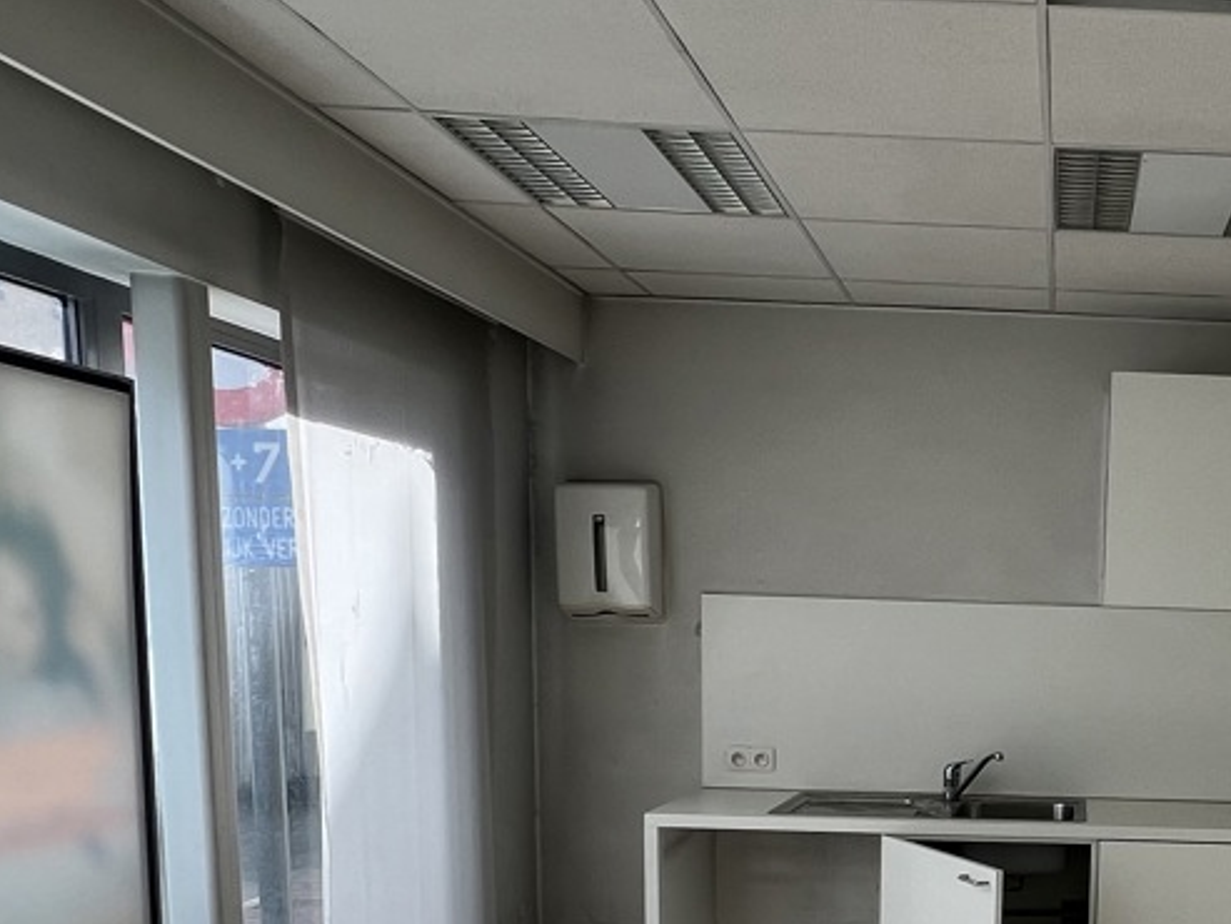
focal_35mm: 36
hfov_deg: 46.2
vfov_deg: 37.7
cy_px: 789
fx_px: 1281
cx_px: 1117
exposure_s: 1/204
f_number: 1.8
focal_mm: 1.57
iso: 32
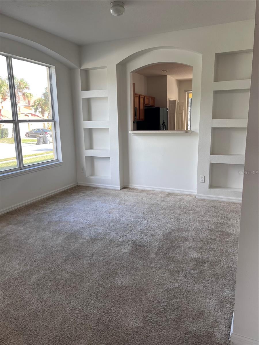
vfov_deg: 67.3
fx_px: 259
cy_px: 172
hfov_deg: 53.1
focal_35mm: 26
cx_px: 130
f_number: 1.5
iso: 32
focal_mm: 5.7
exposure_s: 1/147
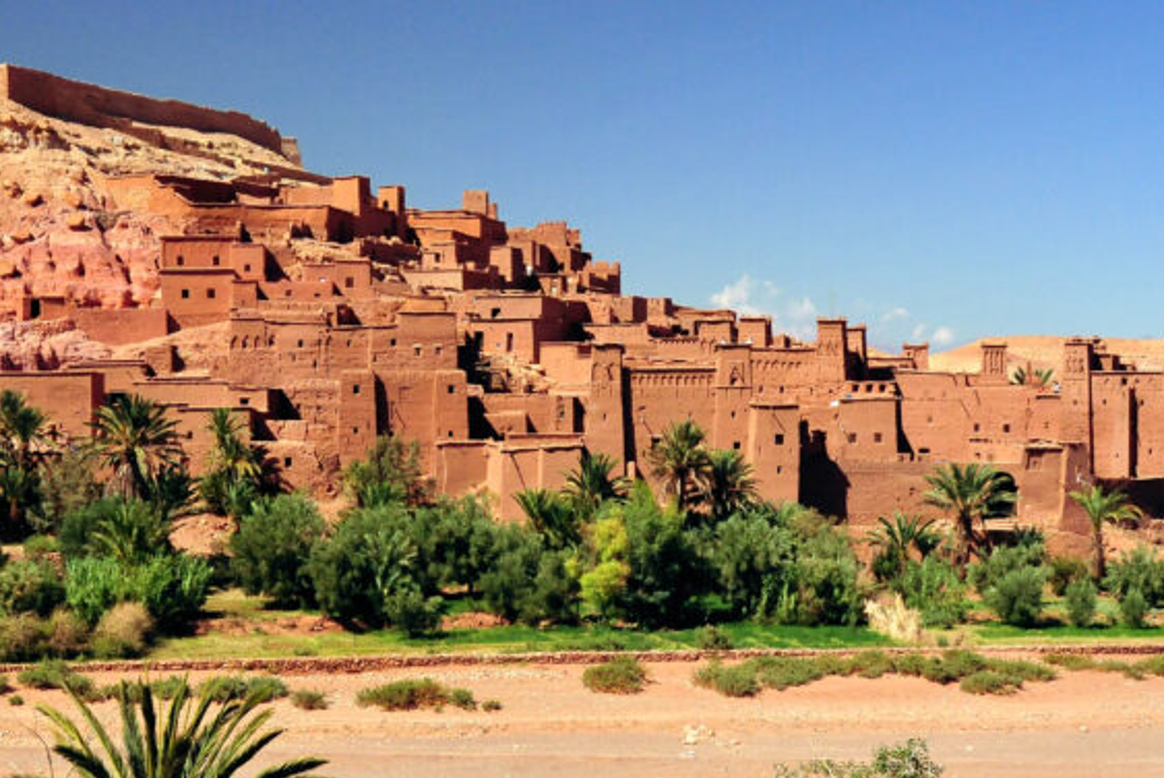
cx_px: 397
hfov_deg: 33.1
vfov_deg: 22.5
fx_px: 1941
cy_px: 525
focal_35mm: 60
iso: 800
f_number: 11
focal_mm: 22
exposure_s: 1/500
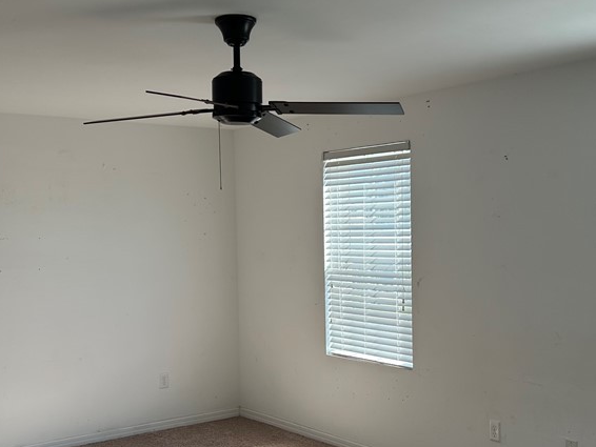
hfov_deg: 40.4
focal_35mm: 47
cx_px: 298
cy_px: 265
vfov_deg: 30.8
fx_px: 810
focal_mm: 5.7
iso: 50
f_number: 1.5
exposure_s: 1/410
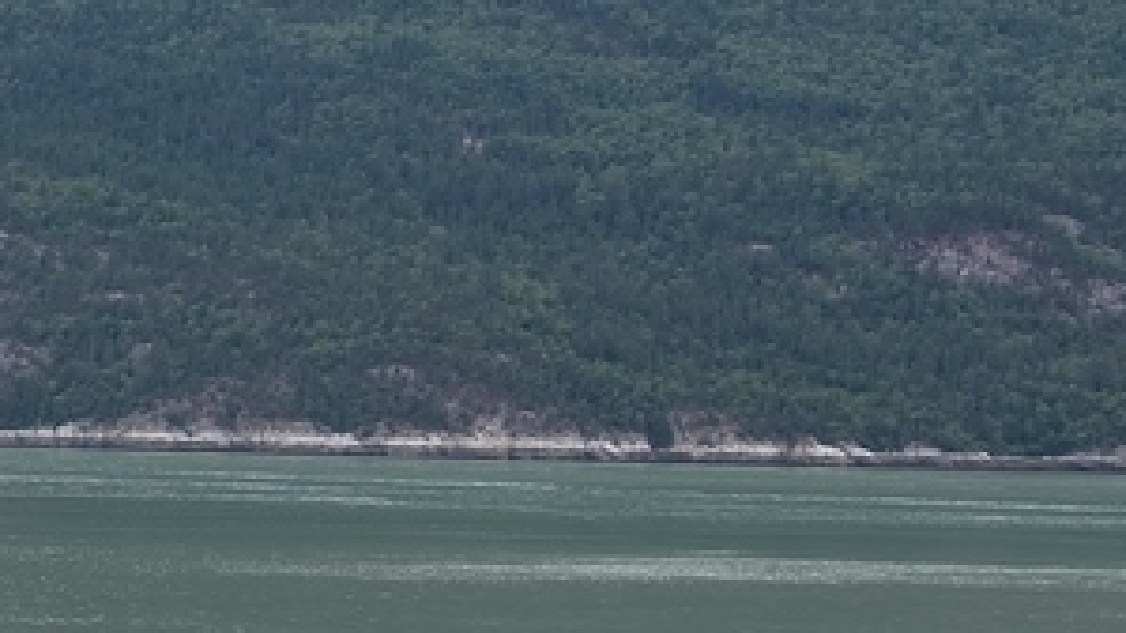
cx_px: -237
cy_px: 358
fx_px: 4149
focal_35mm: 139
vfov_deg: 8.7
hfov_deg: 14.9
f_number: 5.6
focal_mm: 31
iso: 100
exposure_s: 1/125
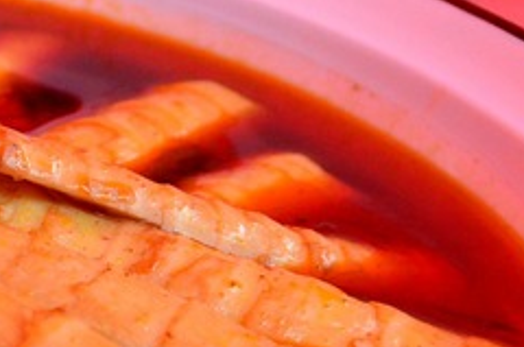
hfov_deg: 12.2
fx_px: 2324
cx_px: -301
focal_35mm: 160
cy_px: 224
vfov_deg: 8.5
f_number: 7.1
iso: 2000
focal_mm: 32
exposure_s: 1/200
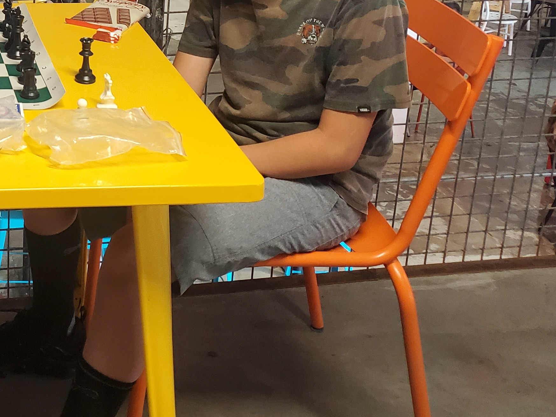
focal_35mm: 60
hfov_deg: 29.3
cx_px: -41
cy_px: -13
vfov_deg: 23.3
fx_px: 964
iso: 200
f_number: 2.4
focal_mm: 4.3
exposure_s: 1/40
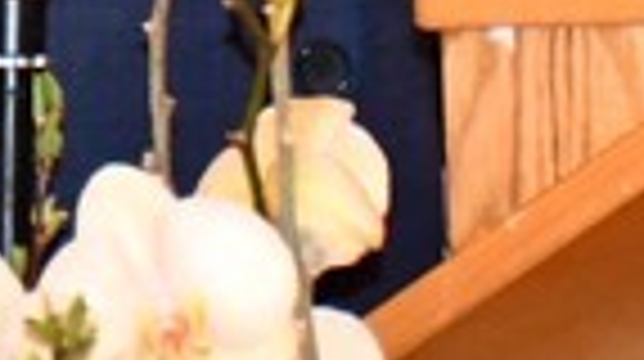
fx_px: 11529
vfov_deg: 1.8
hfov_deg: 3.2
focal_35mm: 676
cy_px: -1154
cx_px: 545
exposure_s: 1/60
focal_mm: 60
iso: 4000
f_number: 5
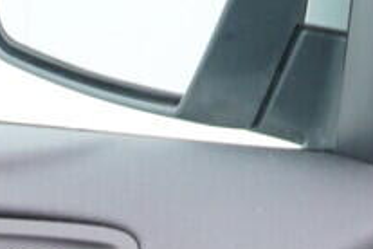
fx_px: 2600
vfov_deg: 5.1
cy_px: 792
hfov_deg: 7.5
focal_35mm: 251
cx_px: -627
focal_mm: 24
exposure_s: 1/40
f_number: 2.8
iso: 160
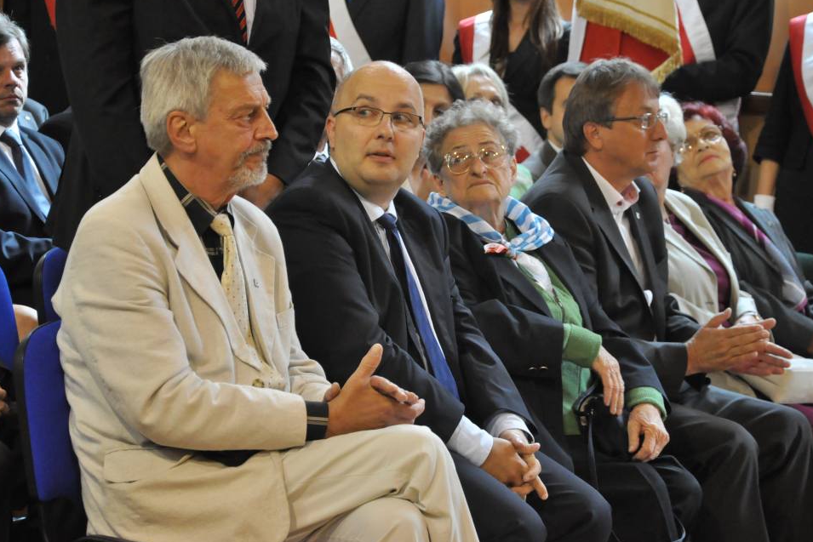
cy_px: 278
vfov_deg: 10.0
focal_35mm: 137
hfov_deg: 15.0
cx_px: 412
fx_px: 3084
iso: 2000
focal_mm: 85
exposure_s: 1/200
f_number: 5.6
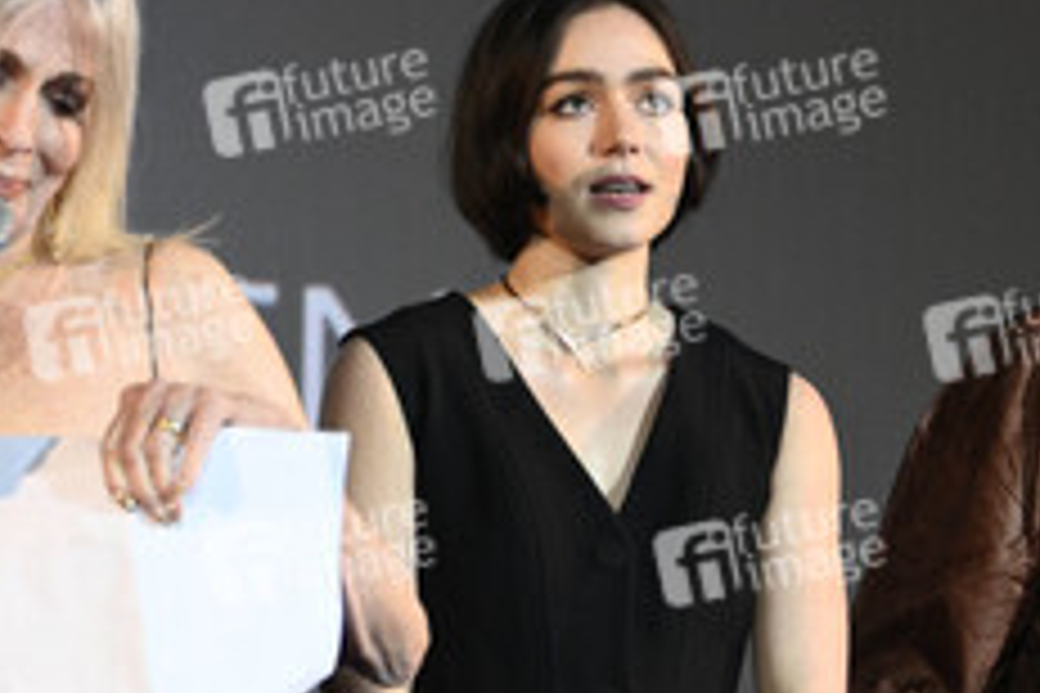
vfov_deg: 5.8
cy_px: 441
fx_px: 6875
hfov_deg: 8.6
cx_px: 648
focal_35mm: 238
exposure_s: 1/160
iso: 6400
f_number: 5.6
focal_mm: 122
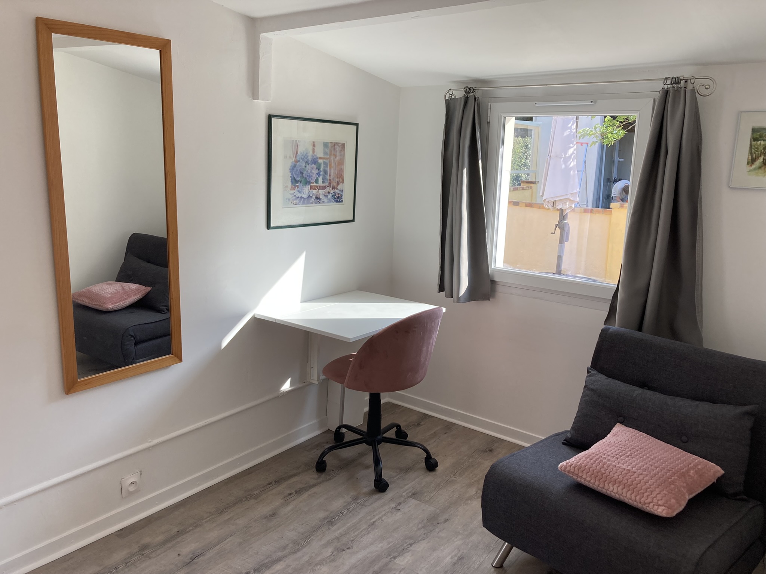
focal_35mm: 28
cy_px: 287
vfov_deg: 49.7
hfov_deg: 63.4
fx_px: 620
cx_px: 383
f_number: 1.8
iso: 20
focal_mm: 3.99
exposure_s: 1/195
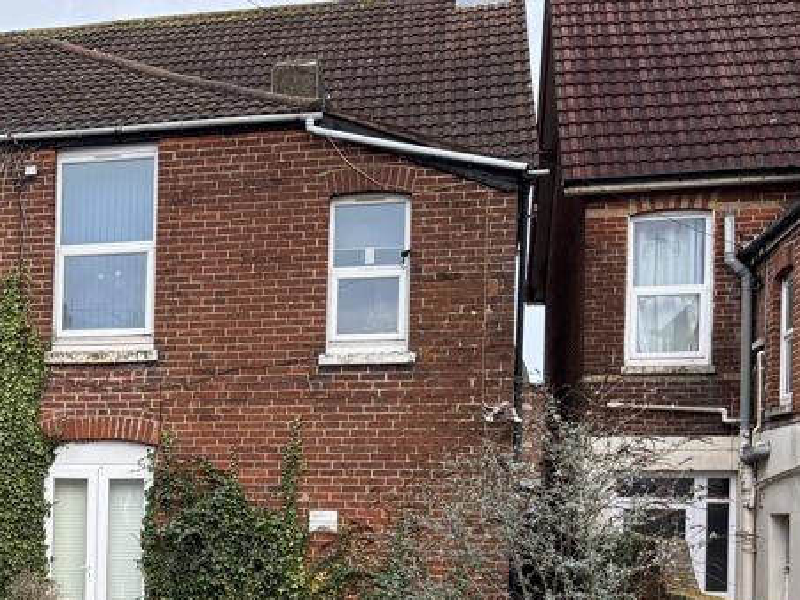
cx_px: -2
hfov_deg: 30.4
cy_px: 511
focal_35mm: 59
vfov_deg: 24.3
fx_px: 1363
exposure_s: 1/384
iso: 50
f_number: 1.6
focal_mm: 5.96
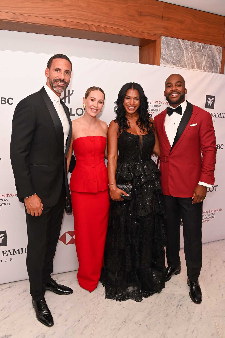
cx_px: 112
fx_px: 225
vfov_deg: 73.7
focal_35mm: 24
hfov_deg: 53.1
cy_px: 169
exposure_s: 1/160
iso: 2000
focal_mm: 24
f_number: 7.1
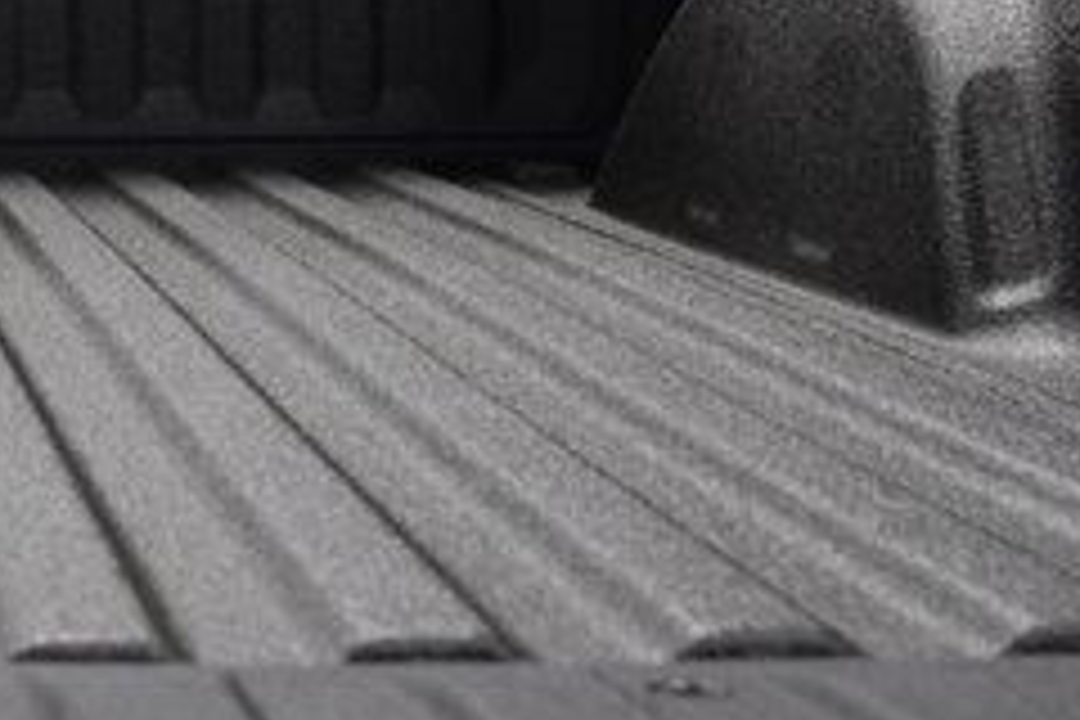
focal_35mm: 96
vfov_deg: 13.9
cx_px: -243
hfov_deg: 19.9
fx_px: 2880
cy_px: -70
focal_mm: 24
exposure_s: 1/60
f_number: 5
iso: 1600
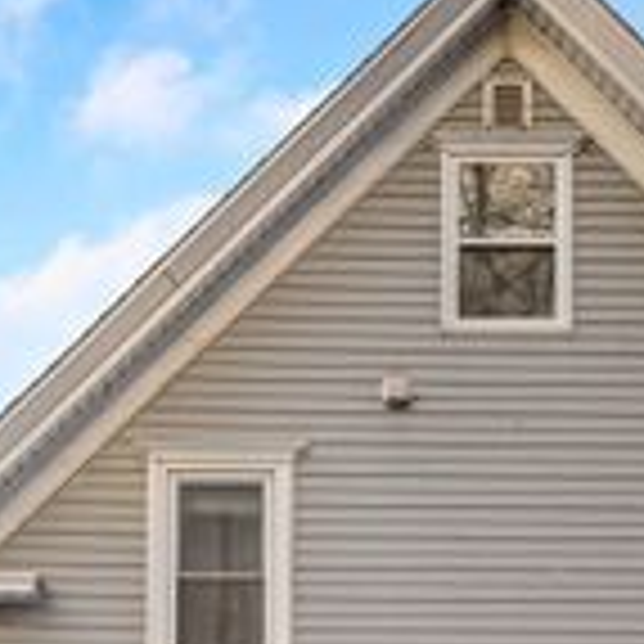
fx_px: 2126
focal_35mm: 101
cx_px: 500
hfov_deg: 17.1
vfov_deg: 16.6
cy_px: 734
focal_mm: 34
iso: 100
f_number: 6.3
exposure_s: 1/320
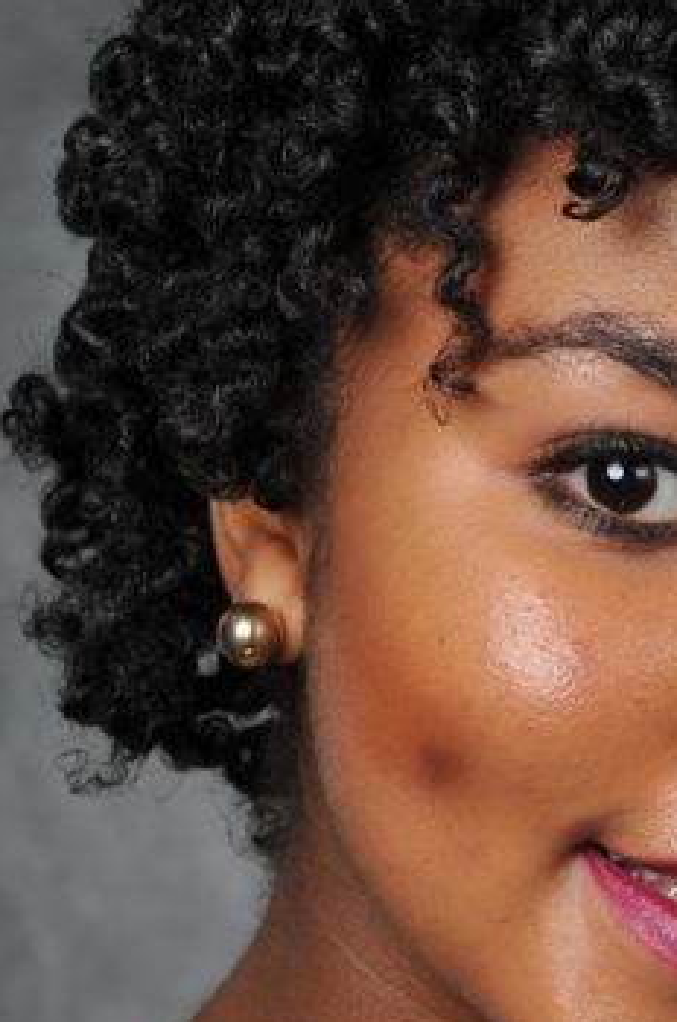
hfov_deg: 6.7
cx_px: 750
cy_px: 1156
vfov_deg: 10.1
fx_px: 5720
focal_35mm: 202
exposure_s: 1/200
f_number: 8
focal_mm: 46
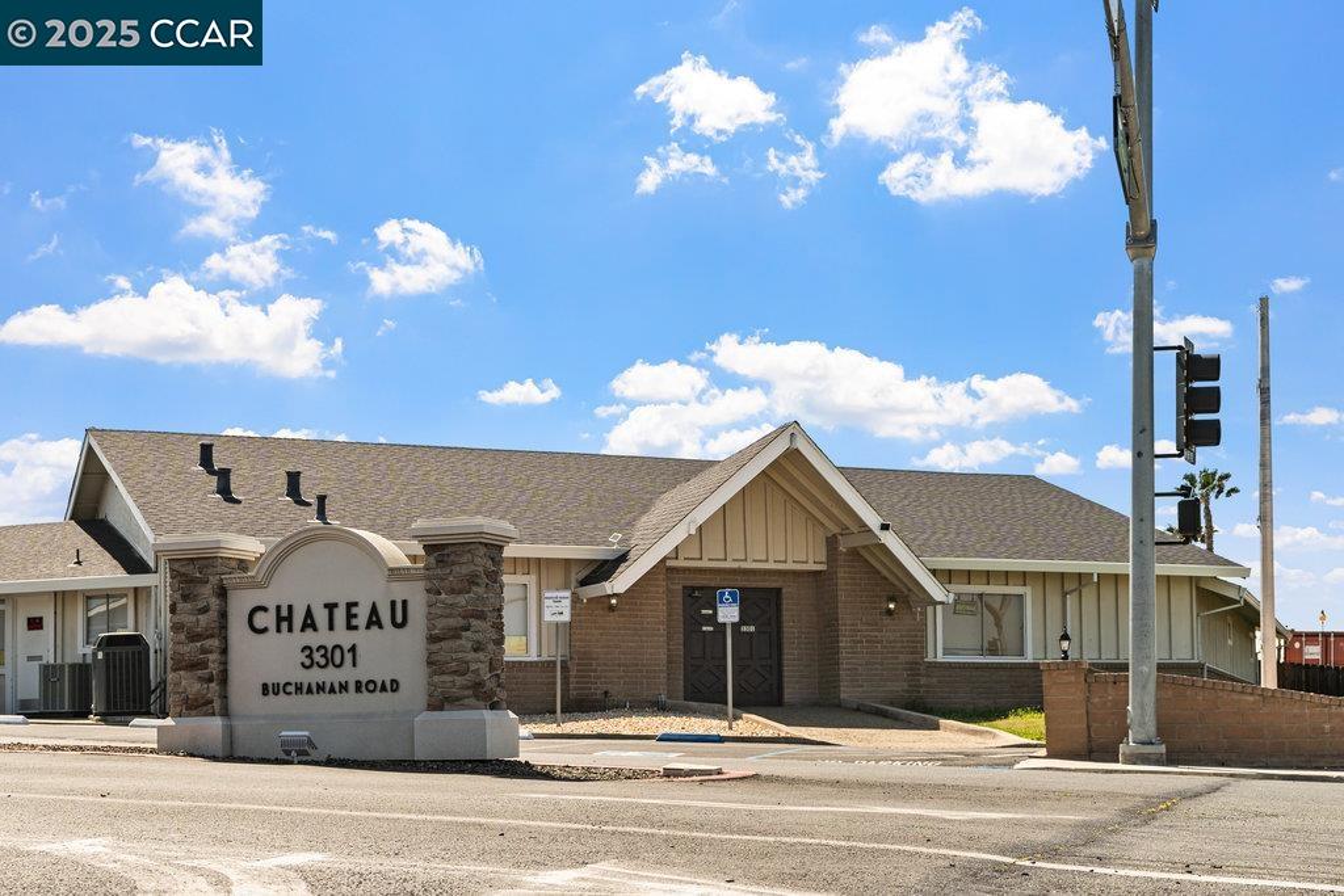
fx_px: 1941
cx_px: 672
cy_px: 448
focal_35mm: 52
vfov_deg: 26.0
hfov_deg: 38.2
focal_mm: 35
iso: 125
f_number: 5.6
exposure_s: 1/500
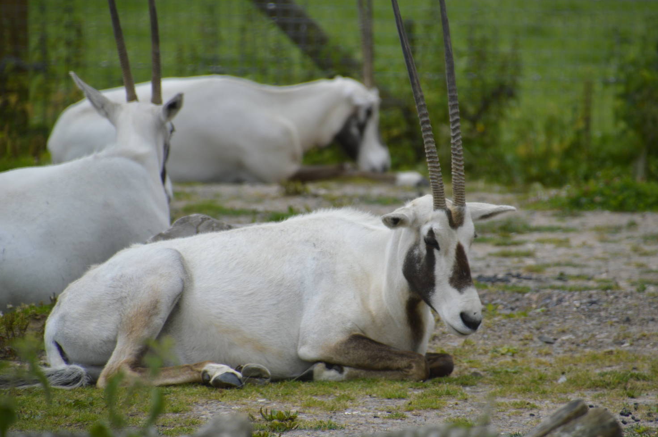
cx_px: 343
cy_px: 200
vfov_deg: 2.8
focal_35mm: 489
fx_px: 8931
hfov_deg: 4.2
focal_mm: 300
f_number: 6.3
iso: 140
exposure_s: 1/500
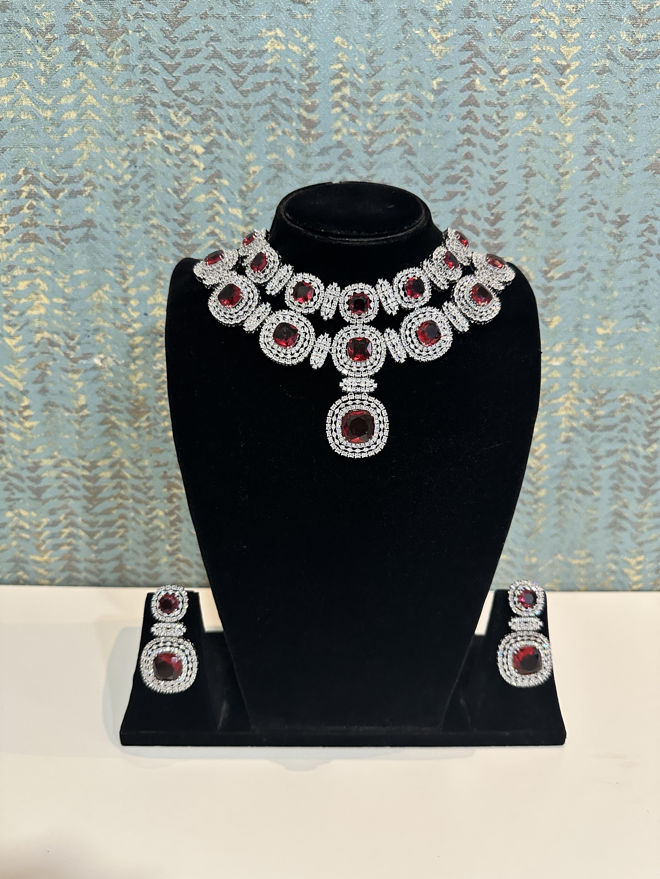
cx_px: 330
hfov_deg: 56.8
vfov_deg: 71.6
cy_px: 440
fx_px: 610
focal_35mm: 24
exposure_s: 1/50
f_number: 1.78
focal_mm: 6.86
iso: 500
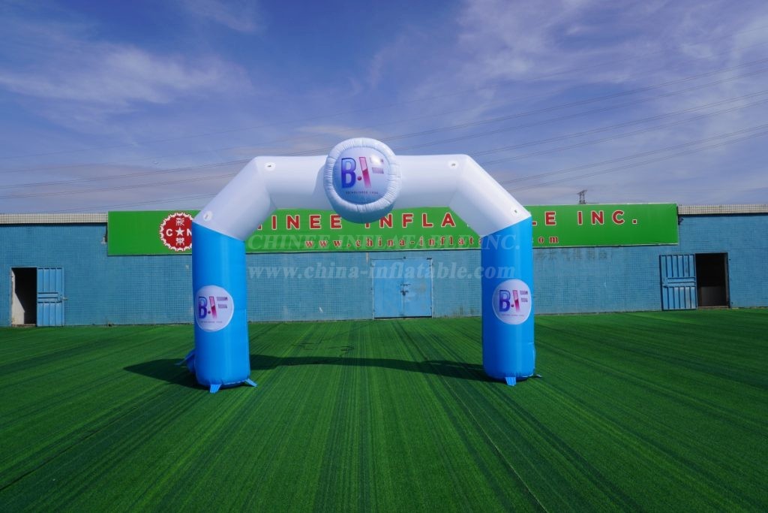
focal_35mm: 24
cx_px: 384
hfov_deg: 73.7
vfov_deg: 53.1
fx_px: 512
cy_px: 256
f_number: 10
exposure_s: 1/320
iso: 100
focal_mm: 16
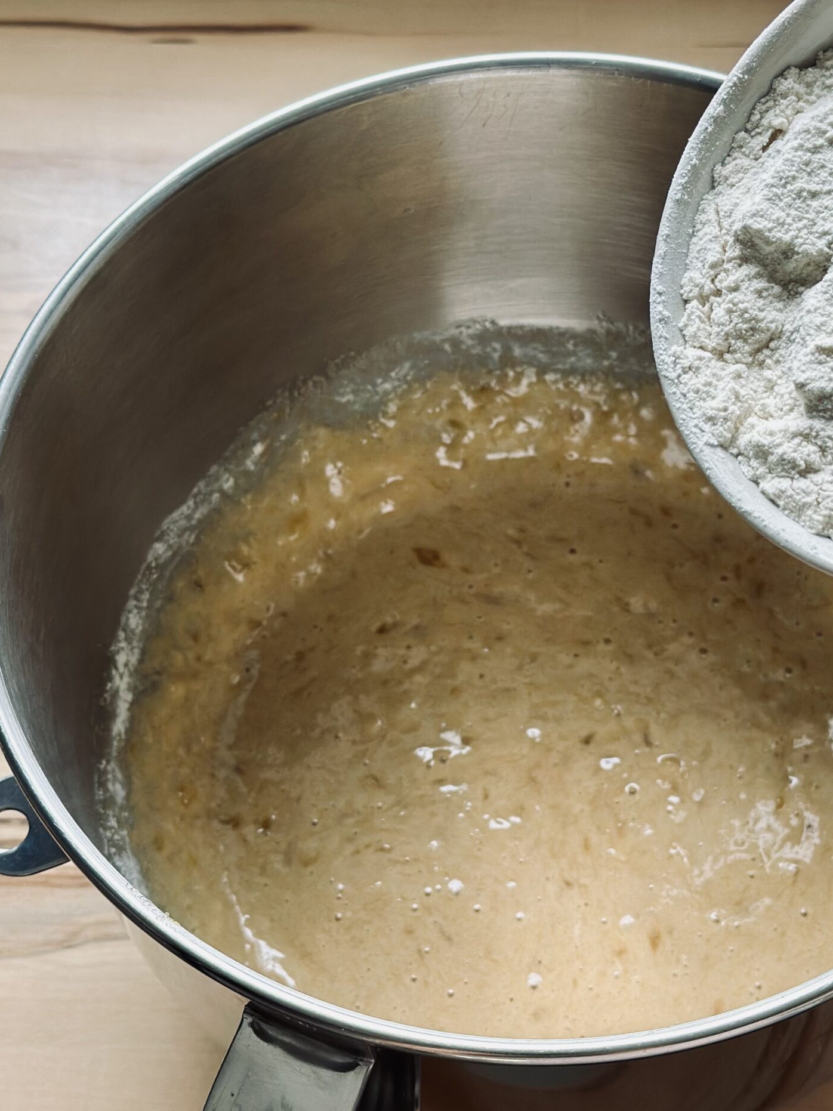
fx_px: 2118
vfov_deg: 29.4
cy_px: 592
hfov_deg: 22.2
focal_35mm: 66
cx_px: 500
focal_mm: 6.86
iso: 125
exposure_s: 1/100
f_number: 1.78
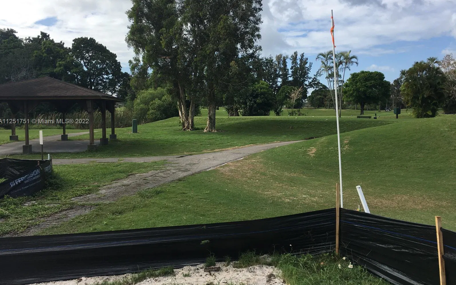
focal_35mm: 31
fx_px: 385
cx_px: 227
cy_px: 122
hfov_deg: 61.2
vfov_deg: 40.5
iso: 25
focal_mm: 4.15
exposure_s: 1/1304
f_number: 2.2
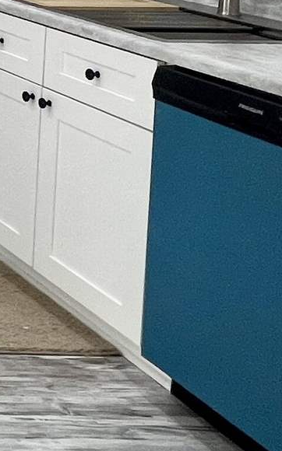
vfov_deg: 25.5
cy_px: -85
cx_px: -566
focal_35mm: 73
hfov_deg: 11.1
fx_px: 899
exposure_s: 1/120
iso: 100
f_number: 1.8
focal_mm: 1.57
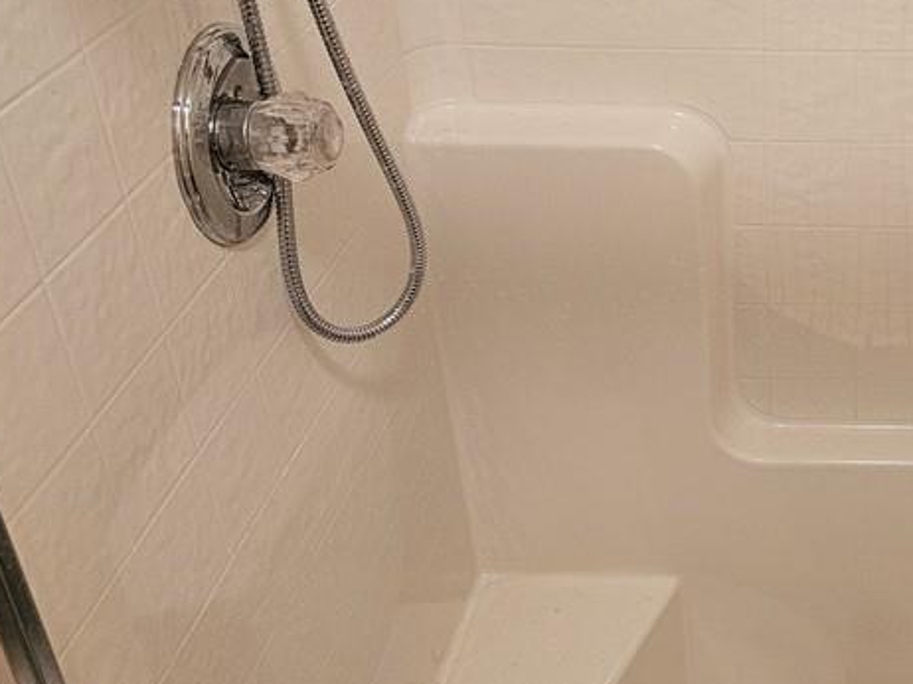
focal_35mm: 51
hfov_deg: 35.3
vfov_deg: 28.5
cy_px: 271
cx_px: 826
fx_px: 1344
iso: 500
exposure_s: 1/60
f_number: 1.7
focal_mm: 6.3
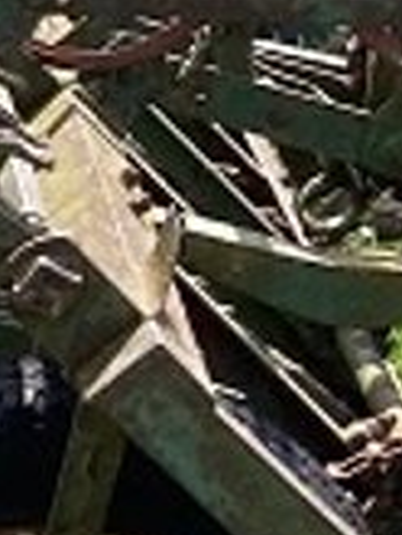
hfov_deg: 4.6
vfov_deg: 7.3
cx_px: -1814
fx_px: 3974
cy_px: 1153
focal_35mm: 257
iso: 20
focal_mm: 3.99
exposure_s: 1/685
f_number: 1.8
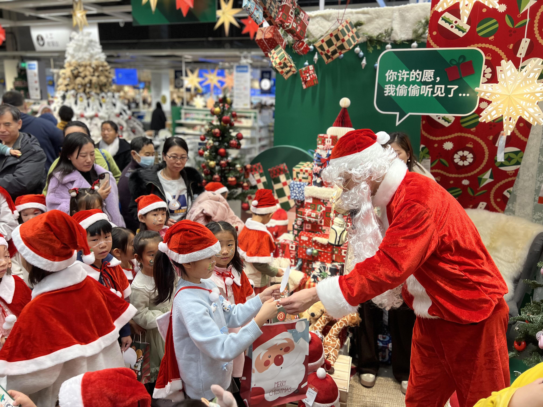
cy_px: 204
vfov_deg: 53.1
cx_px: 272
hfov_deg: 67.3
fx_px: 408
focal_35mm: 26
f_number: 1.5
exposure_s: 1/110
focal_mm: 5.7
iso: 125
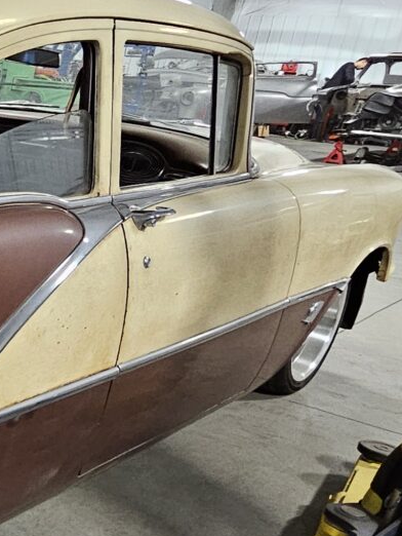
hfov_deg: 19.7
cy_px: 320
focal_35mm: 51
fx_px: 789
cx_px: -352
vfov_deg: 37.3
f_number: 2.2
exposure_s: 1/60
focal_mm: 2.2
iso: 320
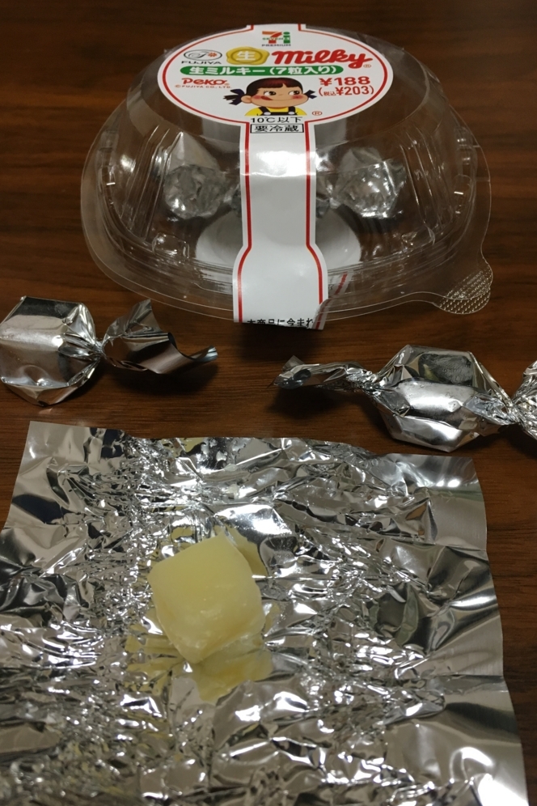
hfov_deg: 42.3
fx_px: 694
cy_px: 395
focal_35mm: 31
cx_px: 265
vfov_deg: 60.3
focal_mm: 4.15
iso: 100
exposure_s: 1/30
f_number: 2.2
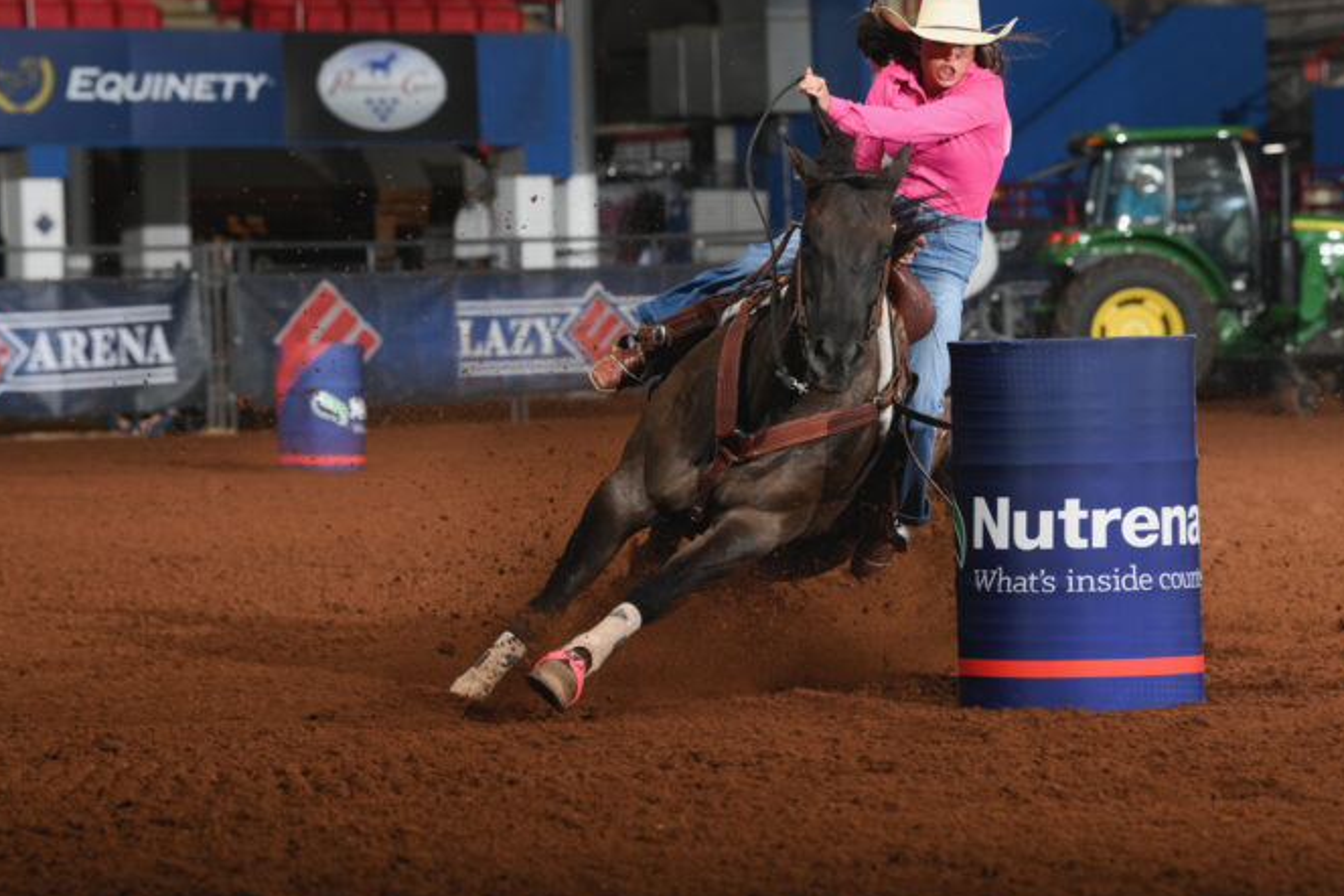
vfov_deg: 7.0
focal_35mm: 197
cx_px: 724
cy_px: 405
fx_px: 7354
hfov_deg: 10.4
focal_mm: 170
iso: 800
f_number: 6.3
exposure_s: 1/250
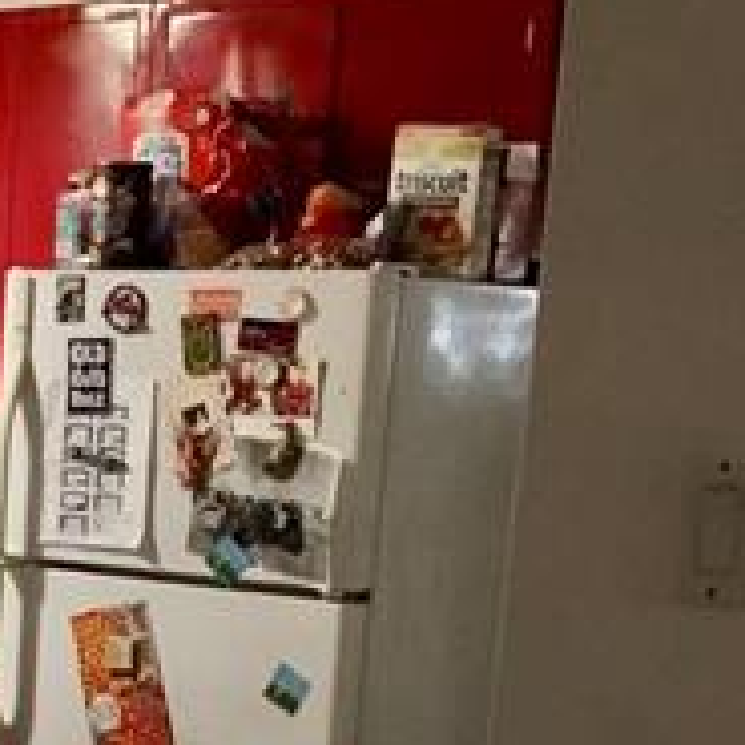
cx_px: -153
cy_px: 797
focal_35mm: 89
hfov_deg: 18.5
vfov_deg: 18.8
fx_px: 2167
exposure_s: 1/20
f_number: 2.4
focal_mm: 3.3
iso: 200
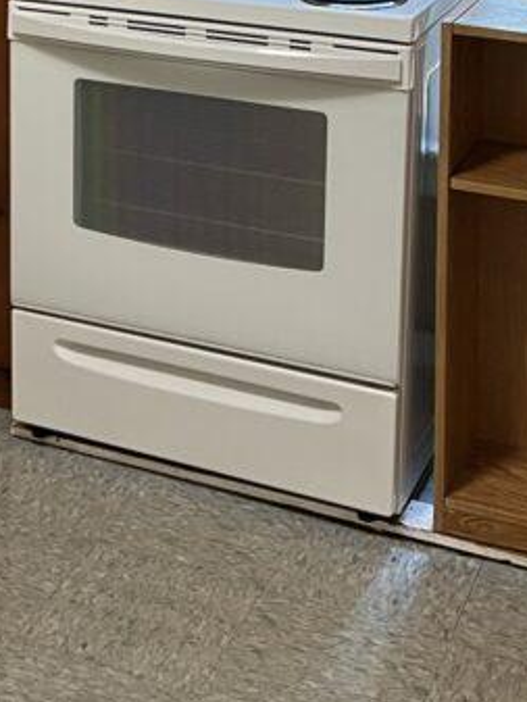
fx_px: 1603
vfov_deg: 23.1
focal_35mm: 79
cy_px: -87
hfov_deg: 18.4
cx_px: 54
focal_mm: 5.7
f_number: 1.5
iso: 320
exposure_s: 1/60
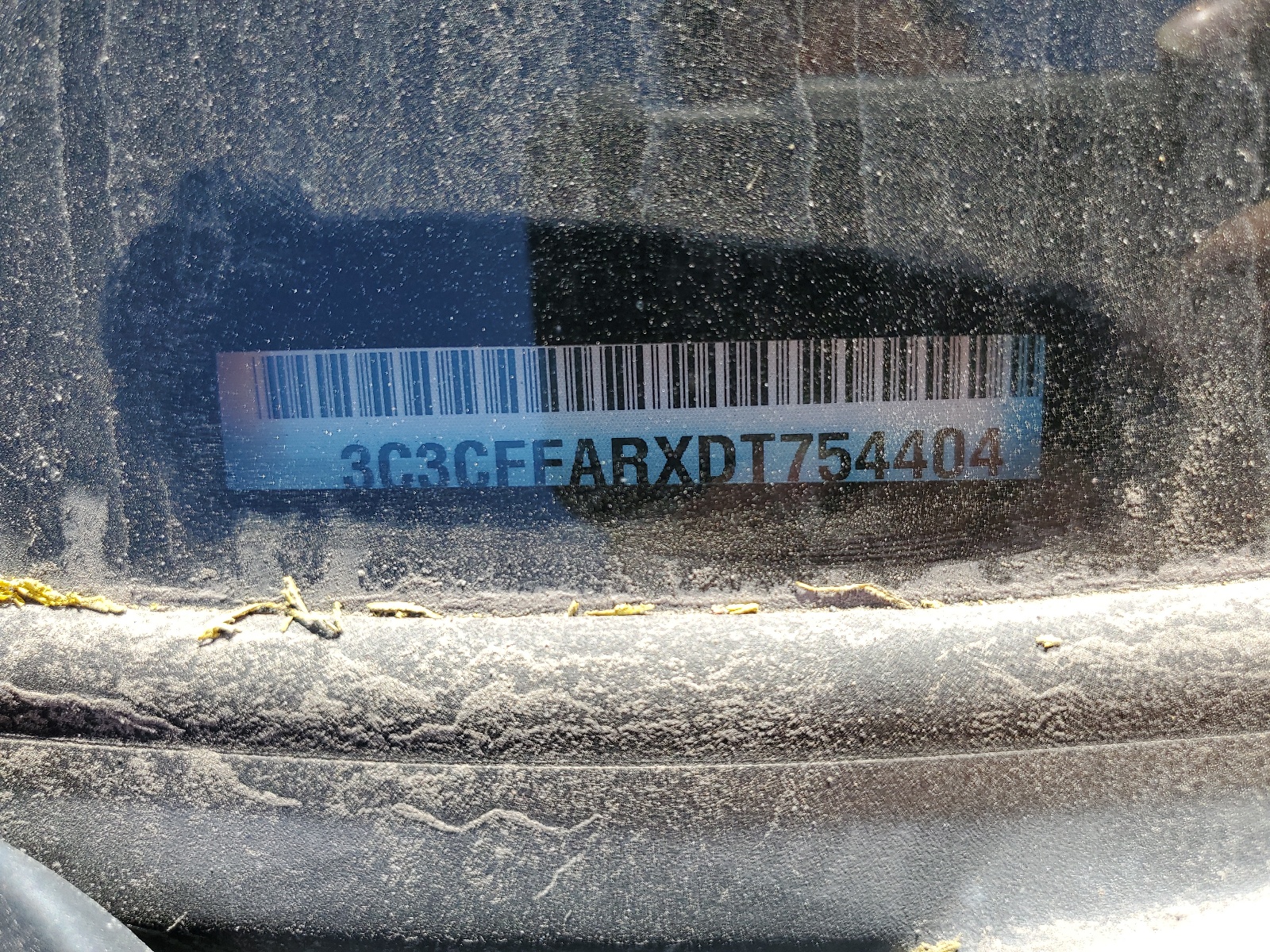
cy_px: 476
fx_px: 954
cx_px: 635
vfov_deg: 53.1
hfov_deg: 67.3
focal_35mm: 26
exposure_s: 1/769
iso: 50
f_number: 1.5
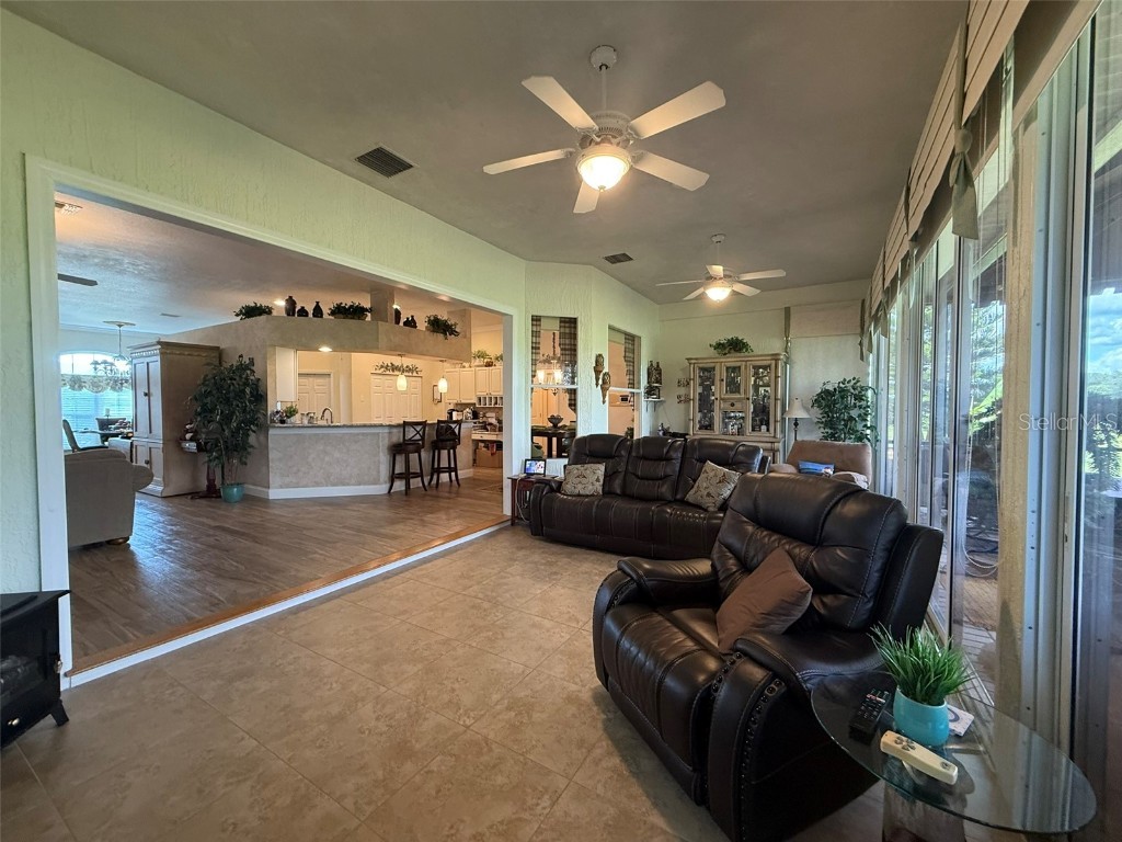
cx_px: 561
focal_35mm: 14
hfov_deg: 102.1
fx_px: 454
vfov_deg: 85.7
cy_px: 421
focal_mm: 2.22
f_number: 2.2
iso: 320
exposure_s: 1/60
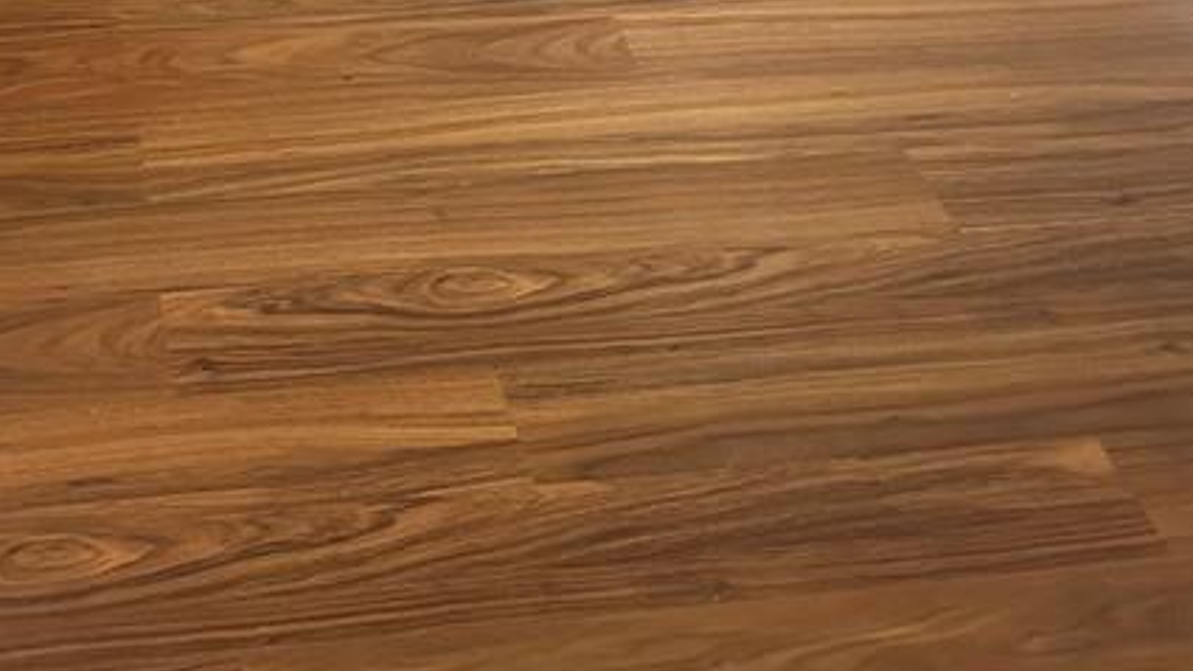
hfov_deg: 32.8
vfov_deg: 18.3
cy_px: -93
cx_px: 337
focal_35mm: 63
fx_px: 1993
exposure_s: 1/46
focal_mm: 6.86
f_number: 1.78
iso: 1000
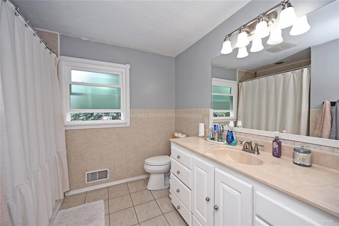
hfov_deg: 104.3
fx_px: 132
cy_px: 113
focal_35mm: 14
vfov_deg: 81.2
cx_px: 170
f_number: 5
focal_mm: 14
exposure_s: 1/100
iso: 200
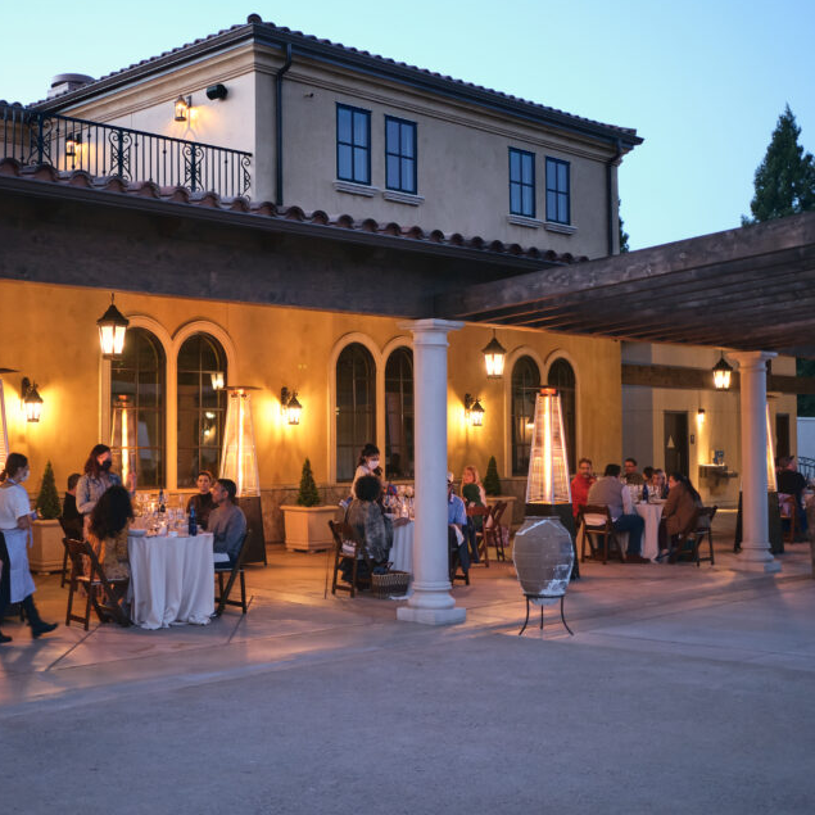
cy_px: 381
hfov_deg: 35.2
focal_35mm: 48
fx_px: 1279
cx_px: 302
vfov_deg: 35.3
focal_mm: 23
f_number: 2
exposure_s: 1/52
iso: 800
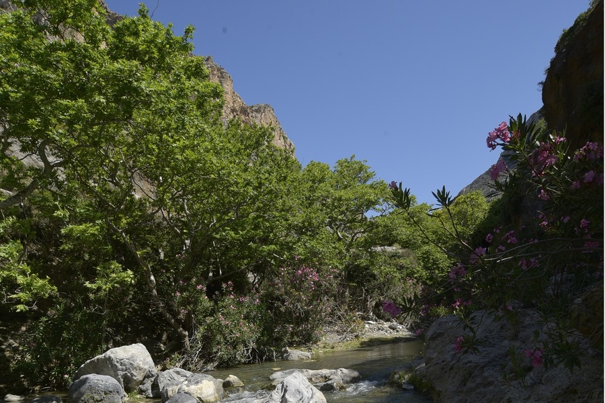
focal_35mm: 18
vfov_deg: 67.4
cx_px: 302
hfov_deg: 90.0
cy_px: 202
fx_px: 302
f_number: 14
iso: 100
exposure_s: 1/80
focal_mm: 18
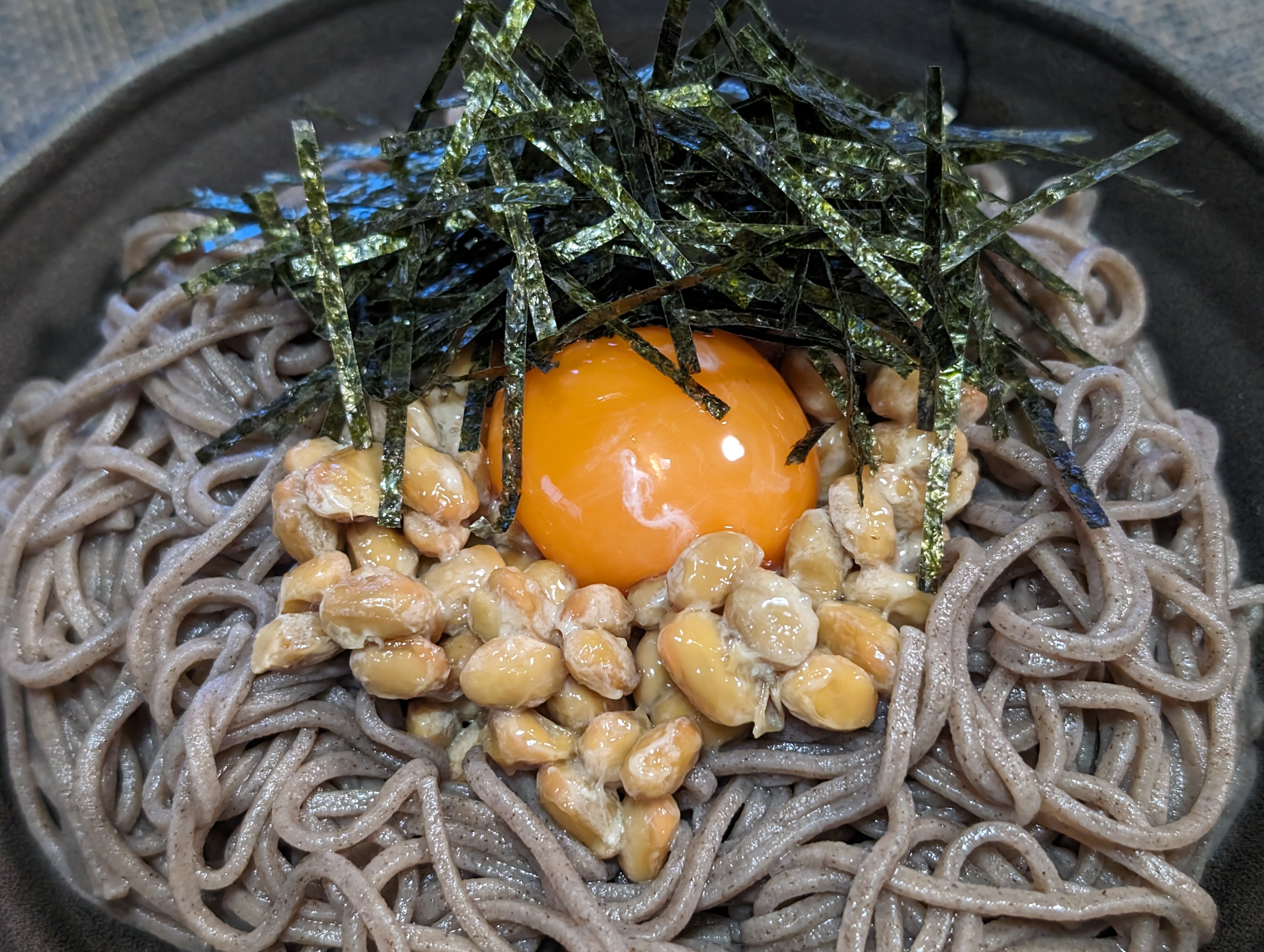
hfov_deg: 38.9
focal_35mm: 49
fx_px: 1792
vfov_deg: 29.7
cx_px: 632
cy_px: 476
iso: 347
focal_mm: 6.9
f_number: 1.68
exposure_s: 1/55.6
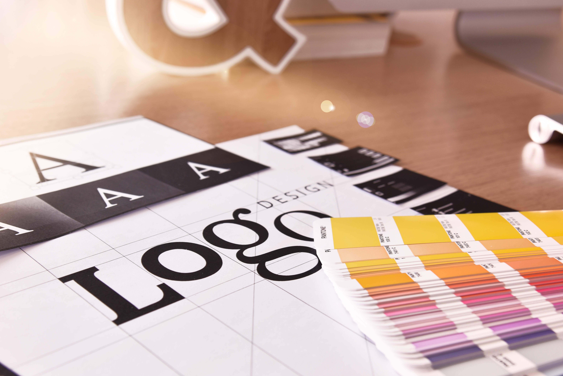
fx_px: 751
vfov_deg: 28.1
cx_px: 253
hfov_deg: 41.1
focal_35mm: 48
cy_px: 214
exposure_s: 1/40
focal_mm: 38
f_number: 5.6
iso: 400
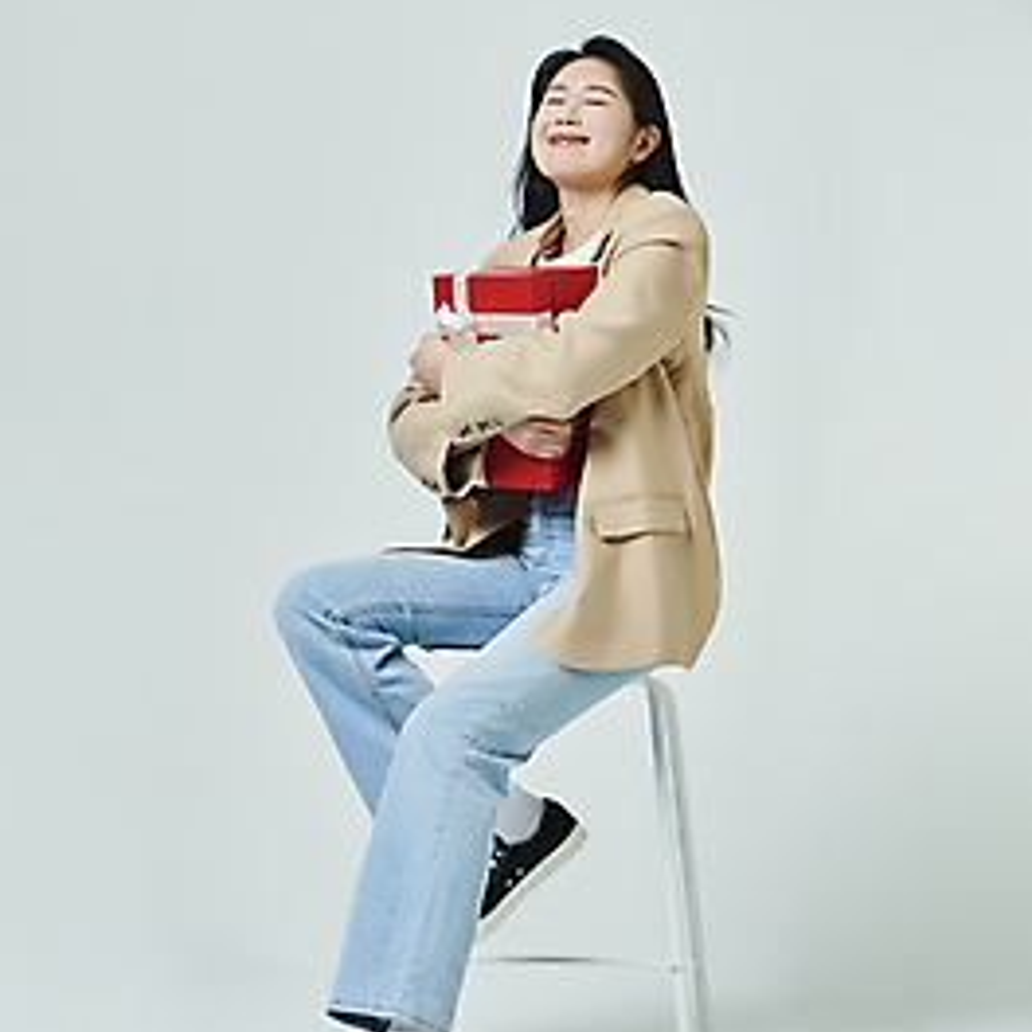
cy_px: 453
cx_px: 518
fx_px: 3036
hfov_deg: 19.3
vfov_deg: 19.3
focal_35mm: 90
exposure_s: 1/125
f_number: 11
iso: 100
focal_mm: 70
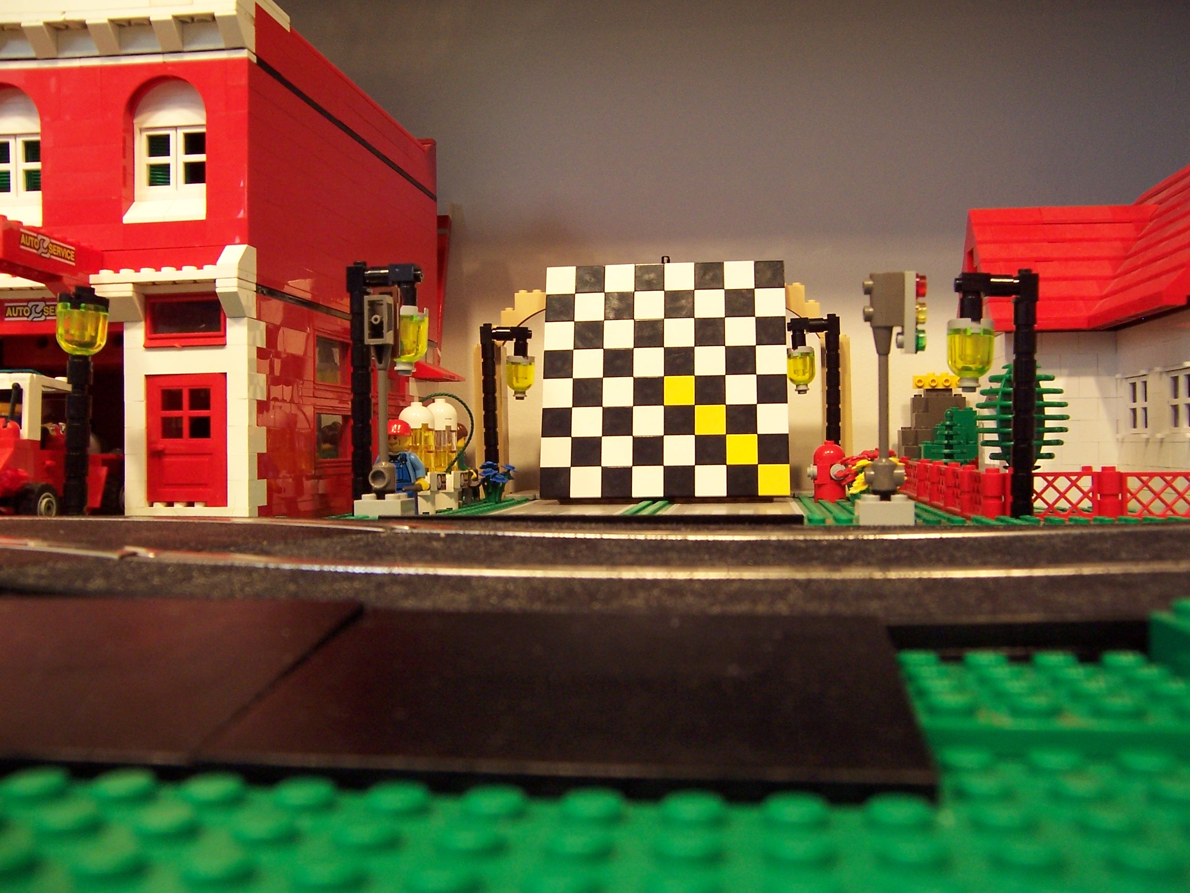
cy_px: 446
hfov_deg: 55.4
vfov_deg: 42.9
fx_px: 1134
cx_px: 595
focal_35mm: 33
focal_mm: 5.5
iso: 140
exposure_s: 1/10
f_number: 3.4
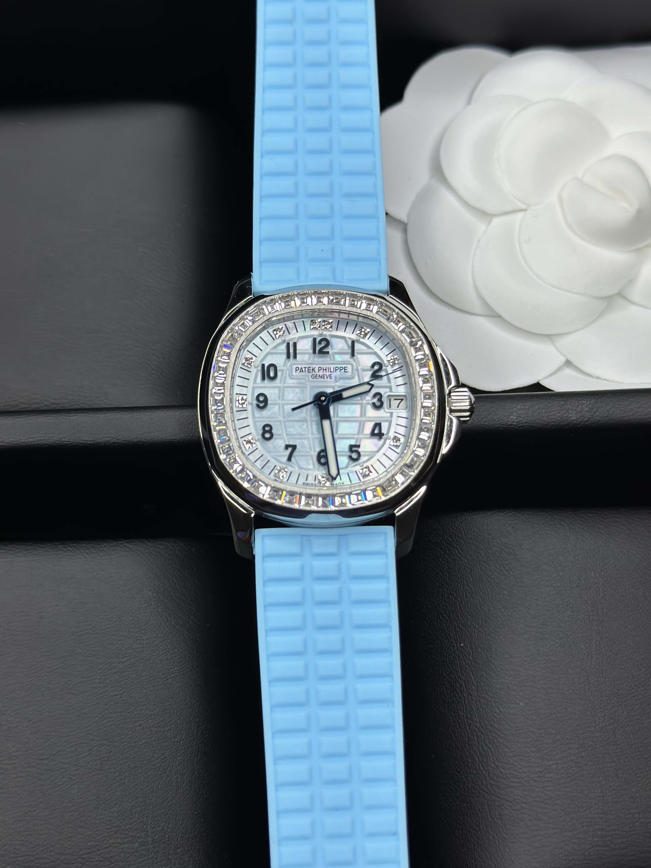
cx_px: 326
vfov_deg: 39.7
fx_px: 1204
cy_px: 434
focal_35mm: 48
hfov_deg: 30.3
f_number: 1.78
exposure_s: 1/564
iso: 80
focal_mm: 6.86
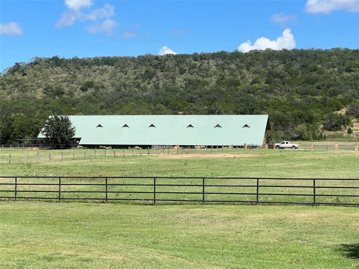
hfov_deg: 25.3
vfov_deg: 19.1
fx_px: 799
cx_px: 180
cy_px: 134
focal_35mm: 77
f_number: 2.8
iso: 32
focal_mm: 9
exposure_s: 1/809
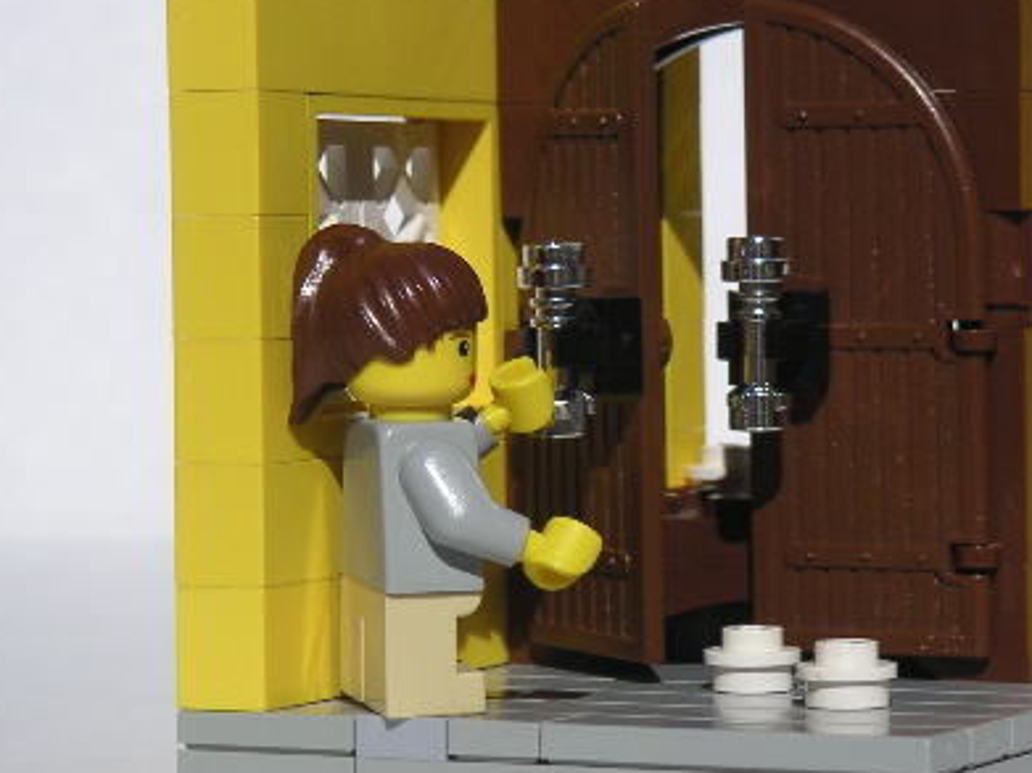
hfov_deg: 13.2
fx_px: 4441
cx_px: 713
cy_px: 364
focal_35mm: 149
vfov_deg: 10.0
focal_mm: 15
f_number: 8
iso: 50
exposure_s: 1/350
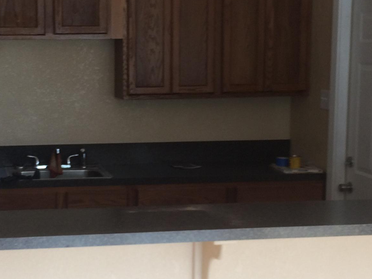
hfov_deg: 25.6
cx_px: 88
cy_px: 136
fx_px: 806
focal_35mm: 75
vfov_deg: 19.6
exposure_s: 1/60
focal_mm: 4.15
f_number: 2.2
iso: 32
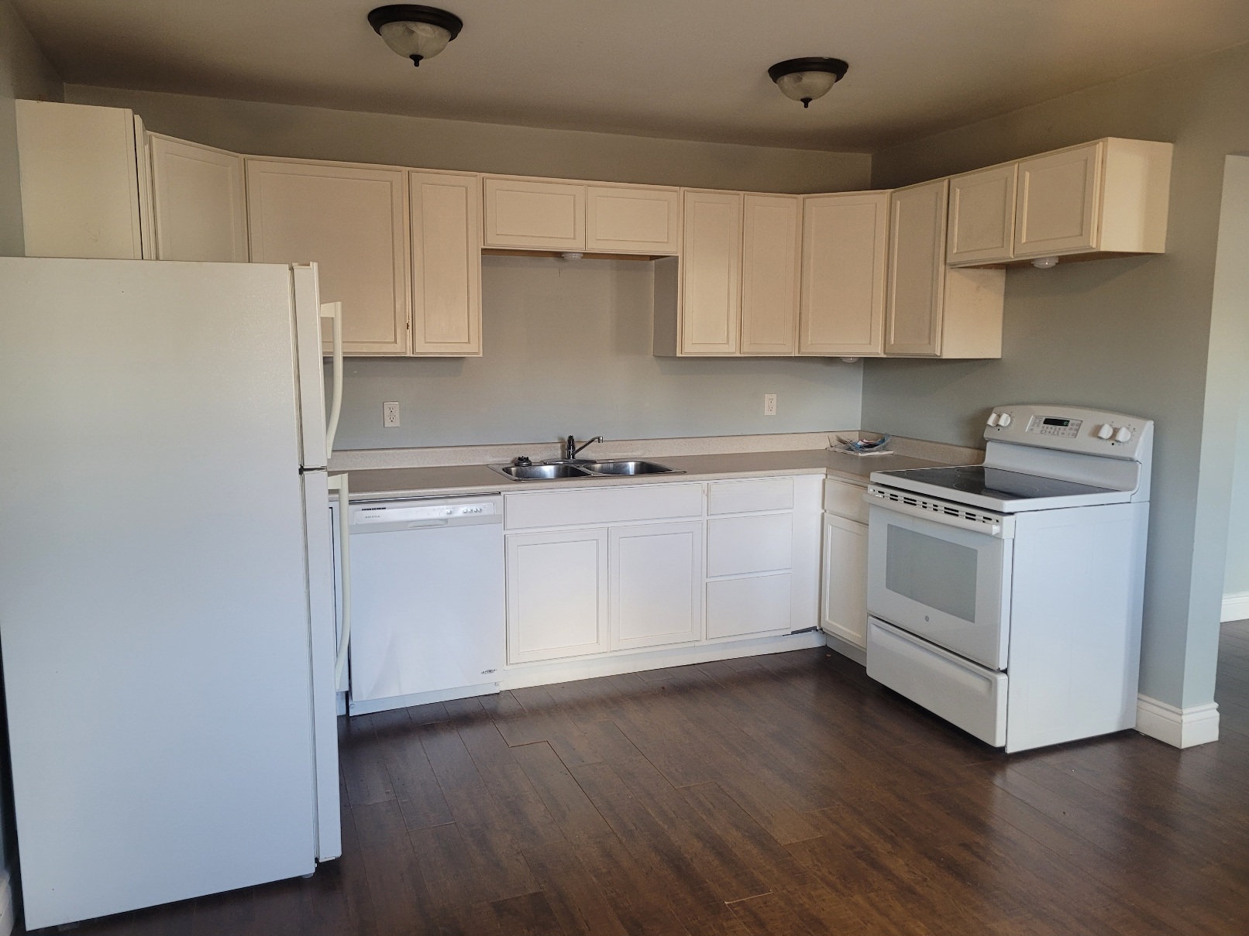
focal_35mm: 26
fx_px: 938
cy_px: 468
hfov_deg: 67.3
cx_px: 624
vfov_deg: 53.1
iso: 200
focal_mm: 5.4
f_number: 1.8
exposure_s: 1/60.2
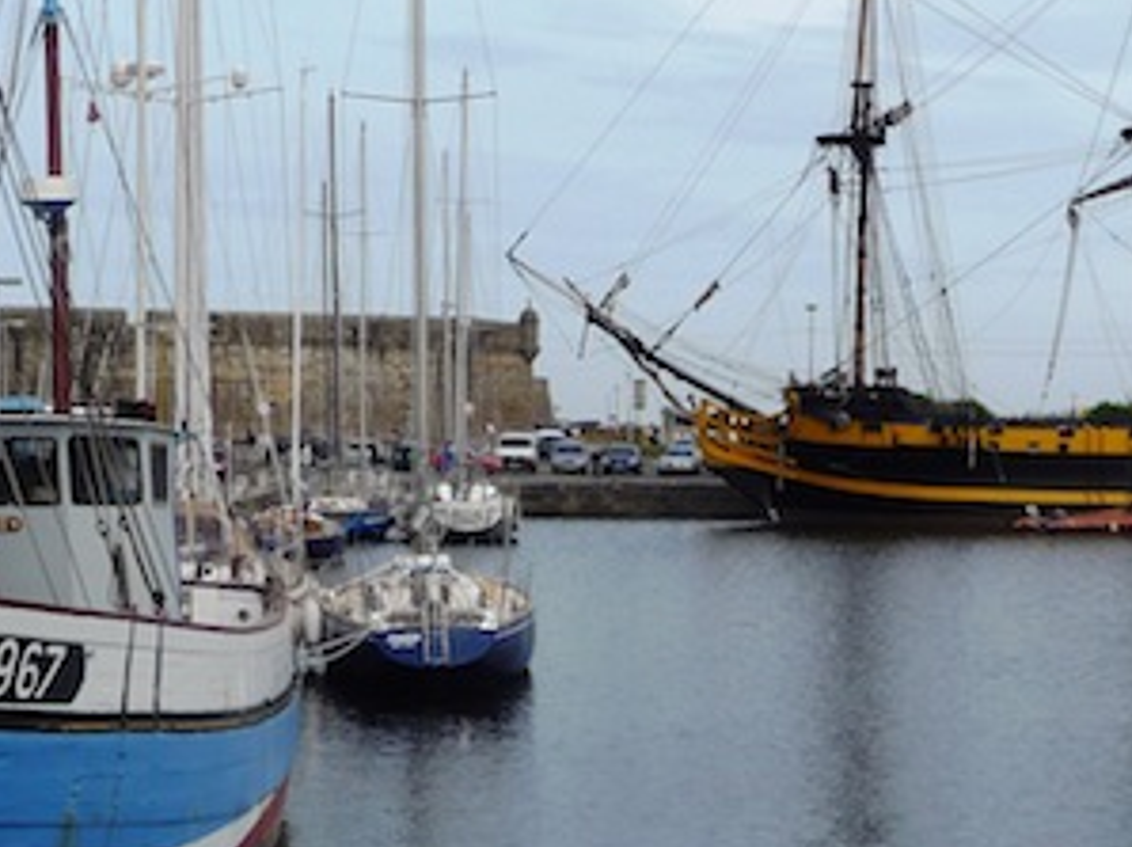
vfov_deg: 17.1
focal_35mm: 86
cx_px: 653
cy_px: 425
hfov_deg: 22.8
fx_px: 2810
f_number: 8
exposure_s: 1/250
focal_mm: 5.3
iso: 100
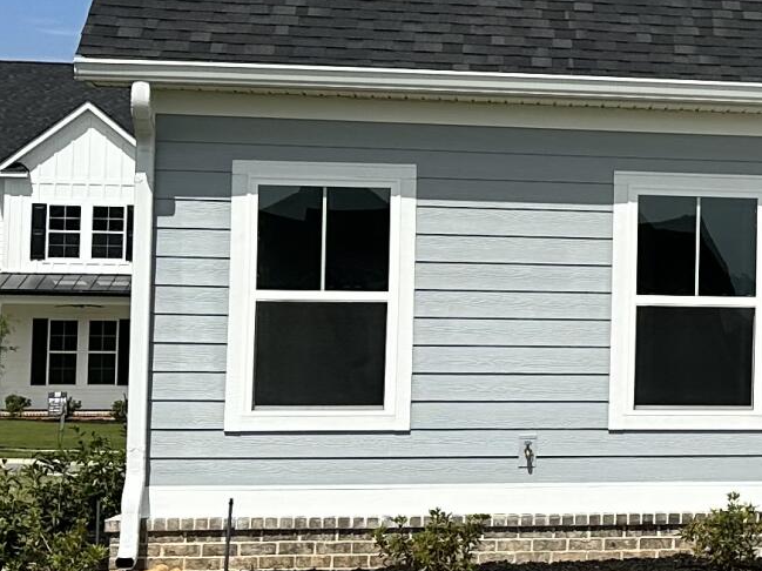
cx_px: 1139
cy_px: 237
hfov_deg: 16.2
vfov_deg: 13.3
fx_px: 2442
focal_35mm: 111
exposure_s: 1/8197
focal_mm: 6.86
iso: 80
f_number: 1.78
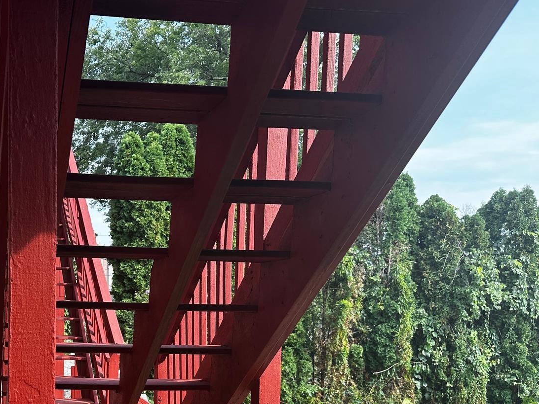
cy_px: 339
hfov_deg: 40.0
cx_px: 89
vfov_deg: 31.1
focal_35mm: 45
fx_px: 701
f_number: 1.78
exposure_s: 1/745
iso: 80
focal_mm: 6.86
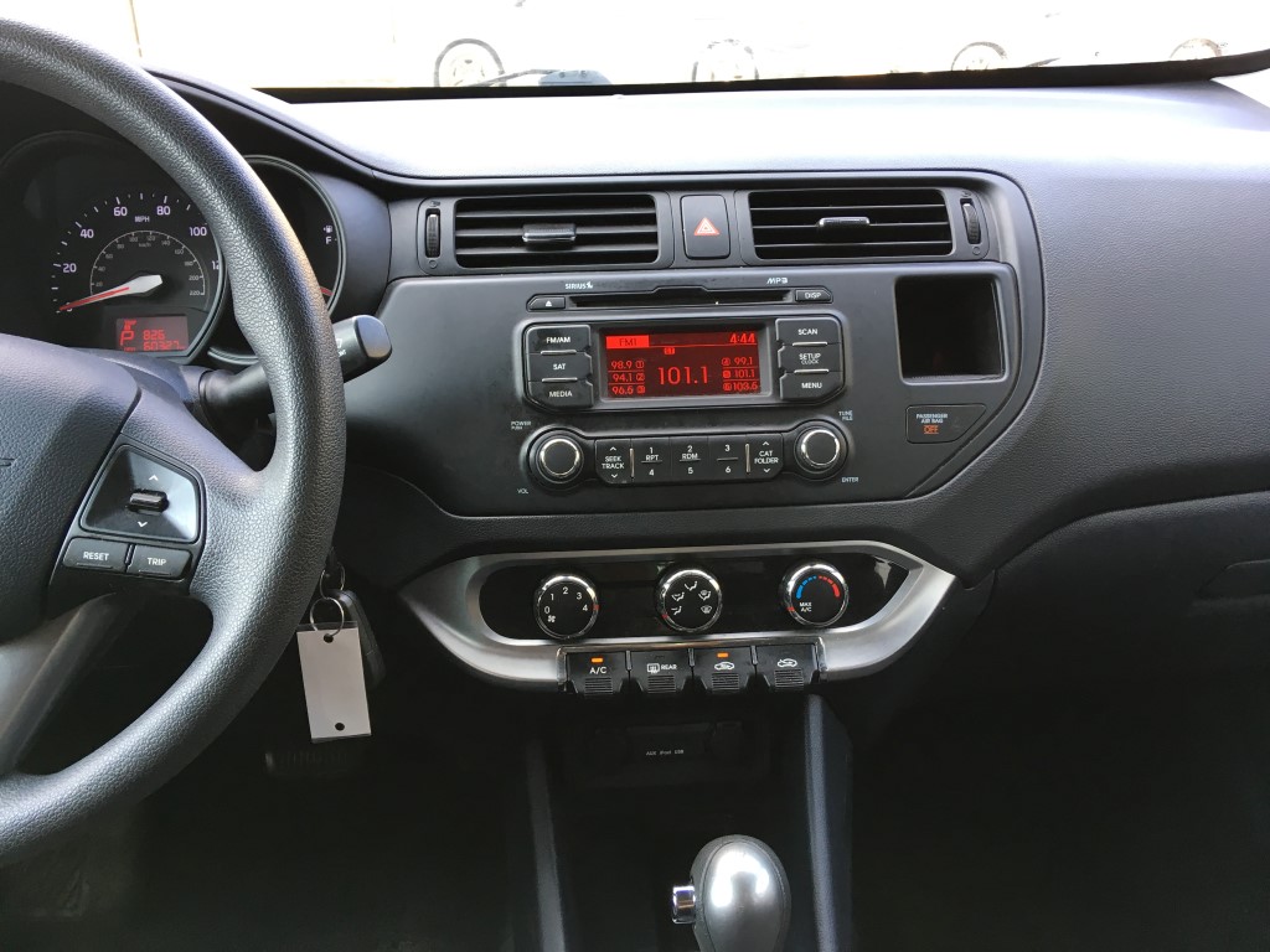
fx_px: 1064
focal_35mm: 29
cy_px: 476
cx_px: 635
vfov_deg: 48.2
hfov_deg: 61.7
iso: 32
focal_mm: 4.15
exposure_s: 1/40
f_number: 2.2
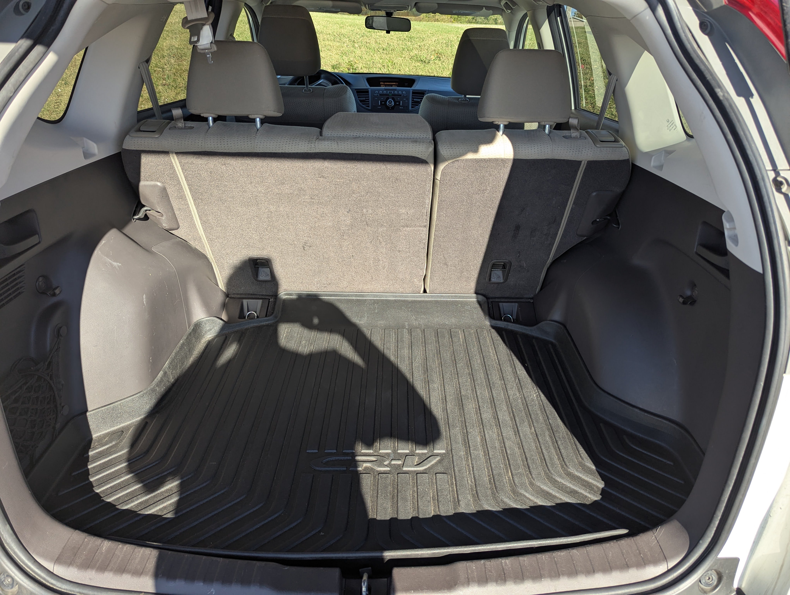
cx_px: 395
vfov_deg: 56.9
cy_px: 298
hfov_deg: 71.5
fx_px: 548
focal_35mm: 24
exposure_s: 1/406
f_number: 1.85
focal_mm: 6.81
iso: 39
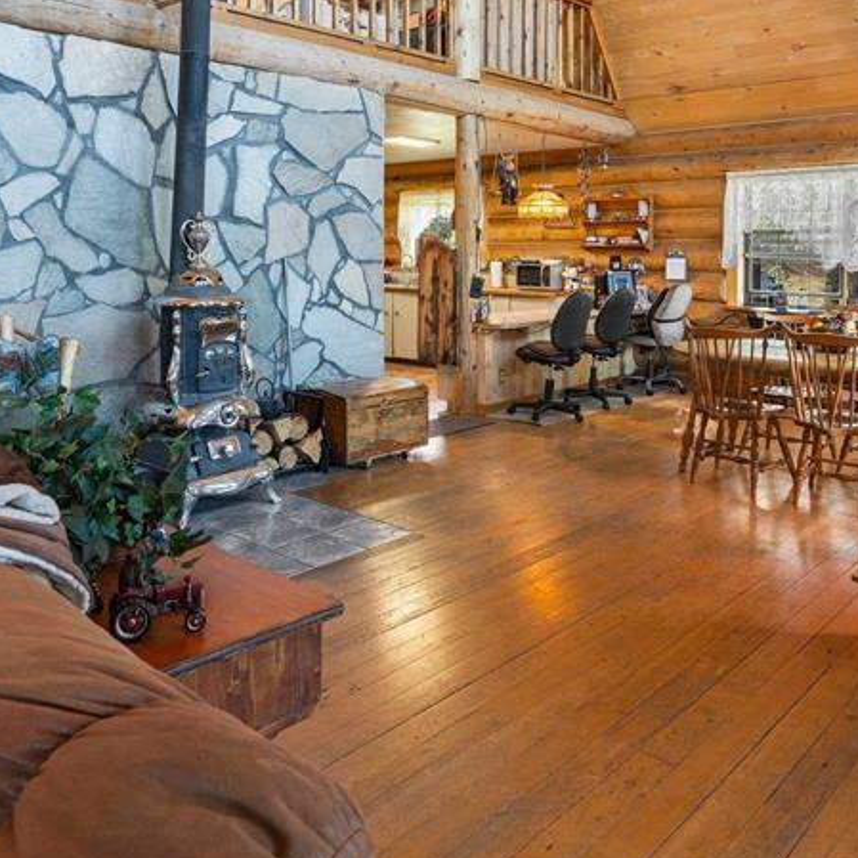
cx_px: 409
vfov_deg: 51.0
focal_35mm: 31
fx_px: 869
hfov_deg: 52.5
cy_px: 250
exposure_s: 1/2
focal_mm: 16
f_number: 8
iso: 400
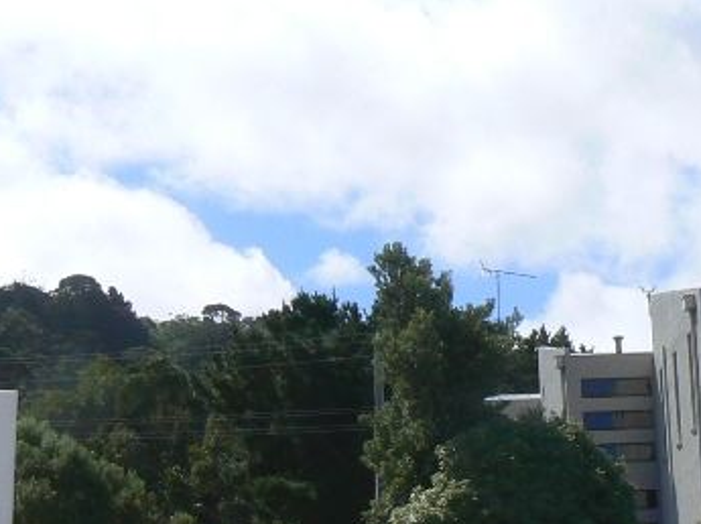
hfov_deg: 18.4
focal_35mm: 107
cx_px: 352
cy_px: 548
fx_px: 2165
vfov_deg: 13.6
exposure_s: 1/500
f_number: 8
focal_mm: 6
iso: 80
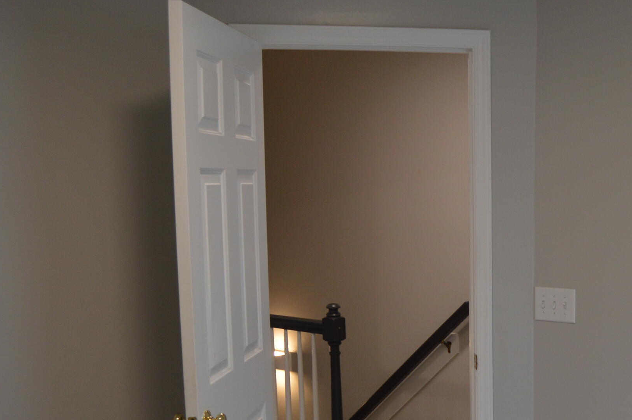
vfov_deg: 26.8
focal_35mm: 50
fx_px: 877
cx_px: 550
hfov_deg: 37.4
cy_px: 288
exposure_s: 1/60
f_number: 4
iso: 400
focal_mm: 18
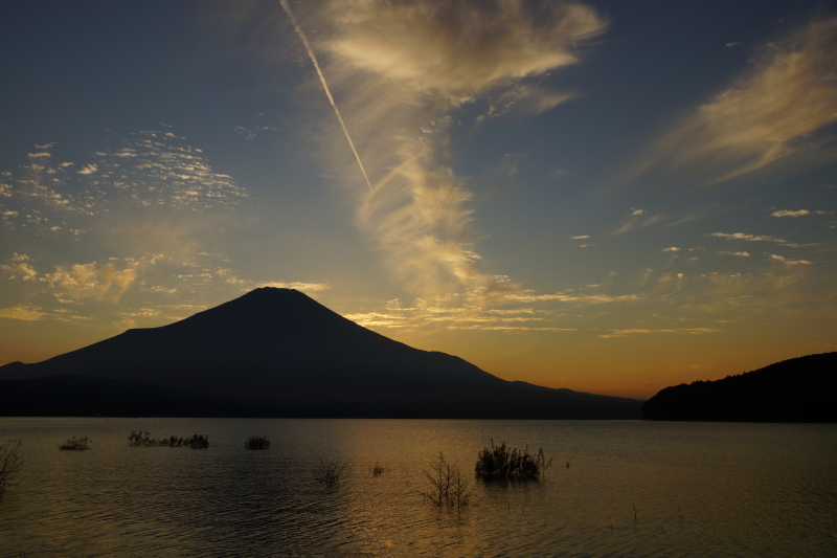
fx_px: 767
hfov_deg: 57.2
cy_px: 279
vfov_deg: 40.0
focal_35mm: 33
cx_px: 418
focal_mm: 22
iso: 100
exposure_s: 1/320
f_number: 11
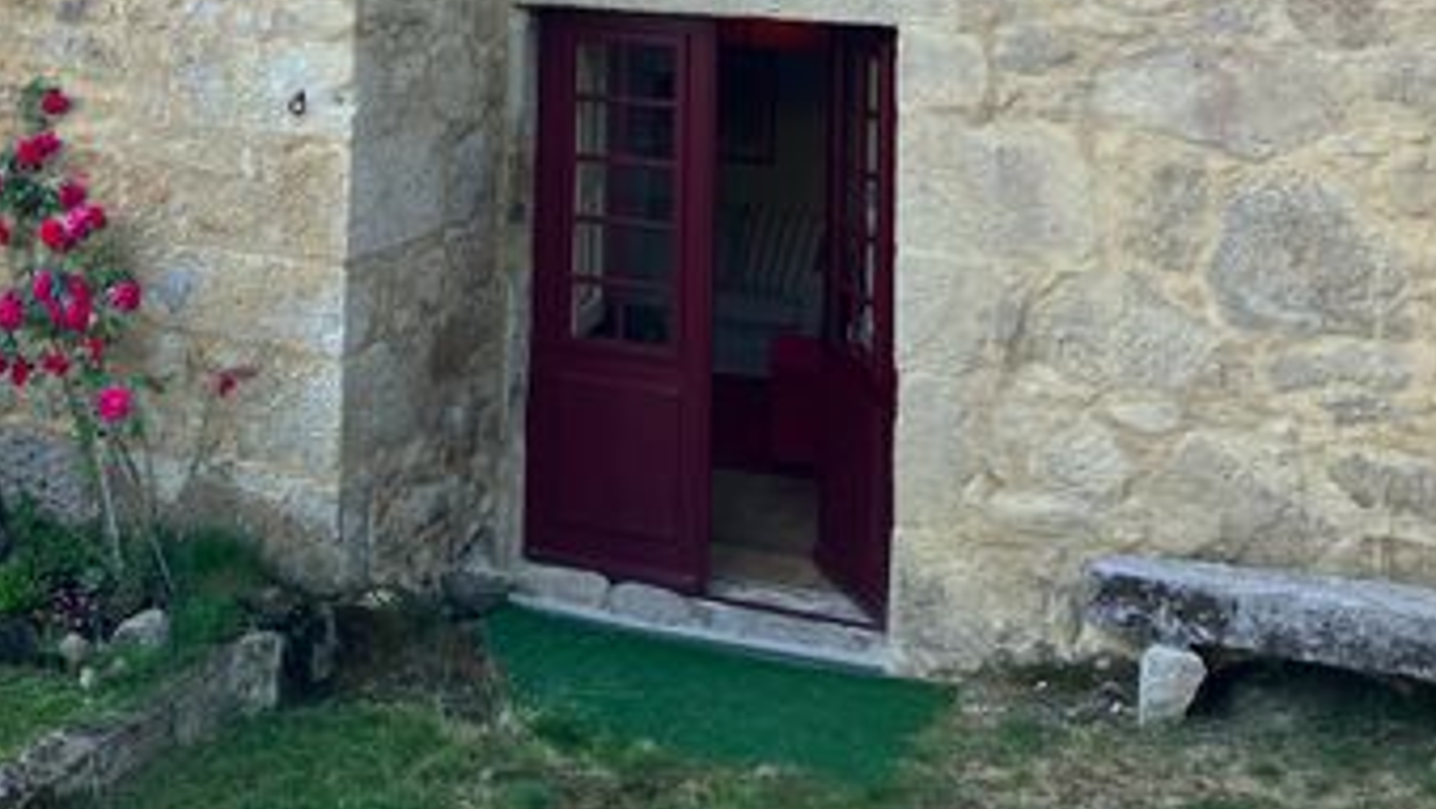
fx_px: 2057
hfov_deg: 37.8
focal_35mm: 54
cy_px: -131
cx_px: 424
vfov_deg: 20.9
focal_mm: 3.99
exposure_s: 1/161
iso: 32
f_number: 1.8
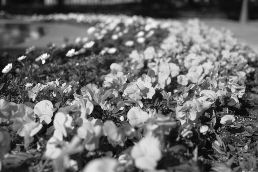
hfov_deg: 37.5
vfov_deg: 25.5
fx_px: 380
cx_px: 129
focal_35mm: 53
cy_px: 86
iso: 160
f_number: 2.5
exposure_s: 1/4000
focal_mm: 35
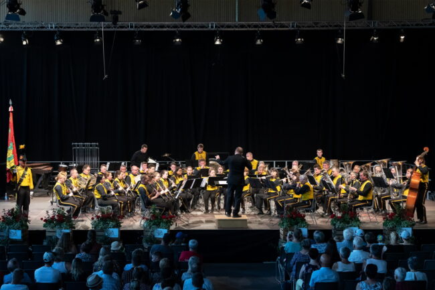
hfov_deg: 28.9
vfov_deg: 19.4
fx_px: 846
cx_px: 218
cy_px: 145
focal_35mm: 70
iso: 4000
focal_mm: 70
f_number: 8
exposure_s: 1/125
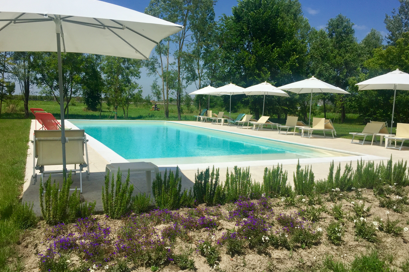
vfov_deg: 42.3
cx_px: 207
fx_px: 352
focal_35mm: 31
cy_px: 139
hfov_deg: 60.3
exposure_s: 1/5650
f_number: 2.2
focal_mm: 4.15
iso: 32
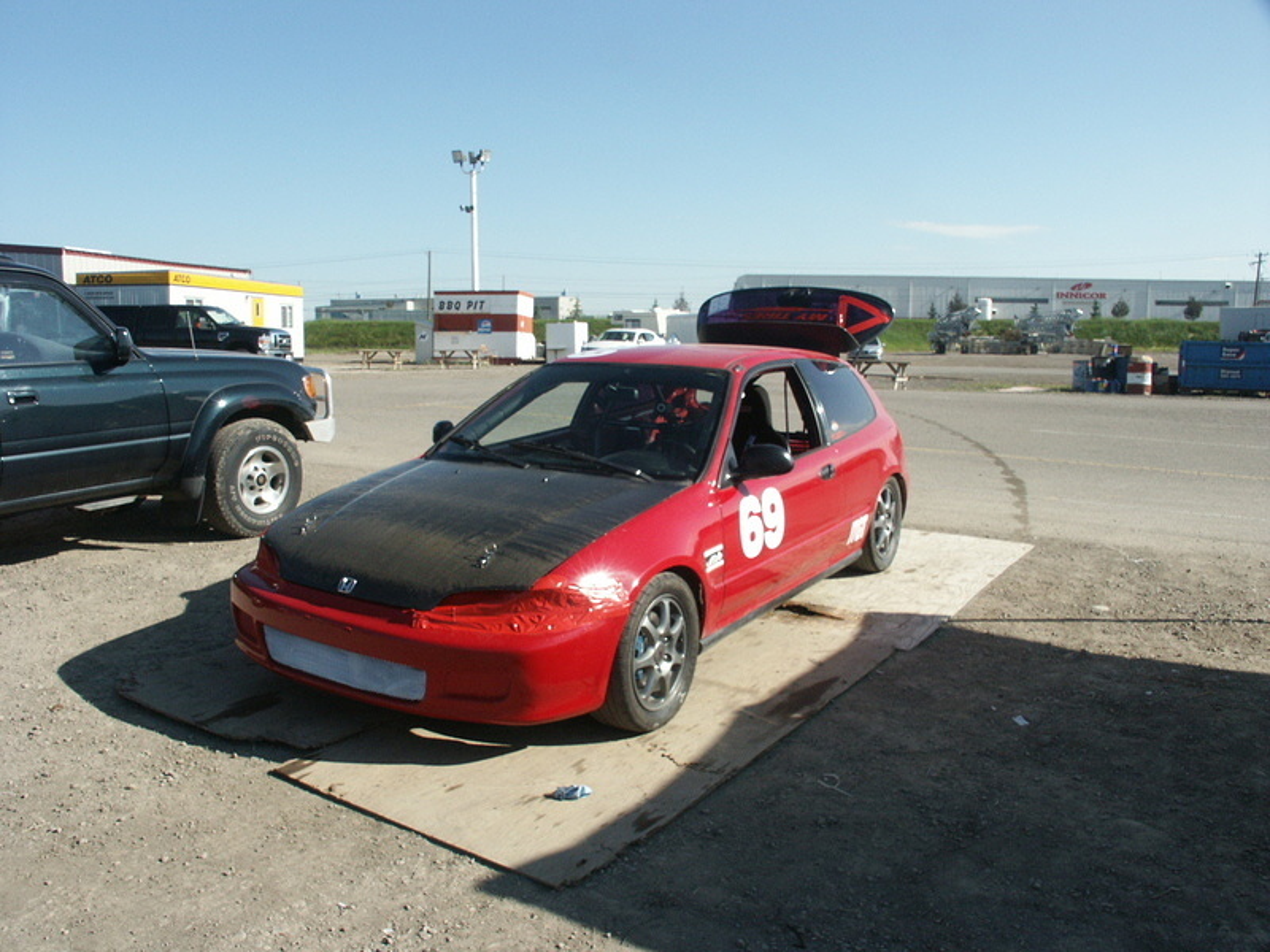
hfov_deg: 61.7
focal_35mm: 29
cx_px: 635
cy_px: 476
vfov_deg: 48.2
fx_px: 1064
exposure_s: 1/350
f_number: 6.7
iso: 100
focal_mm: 7.65
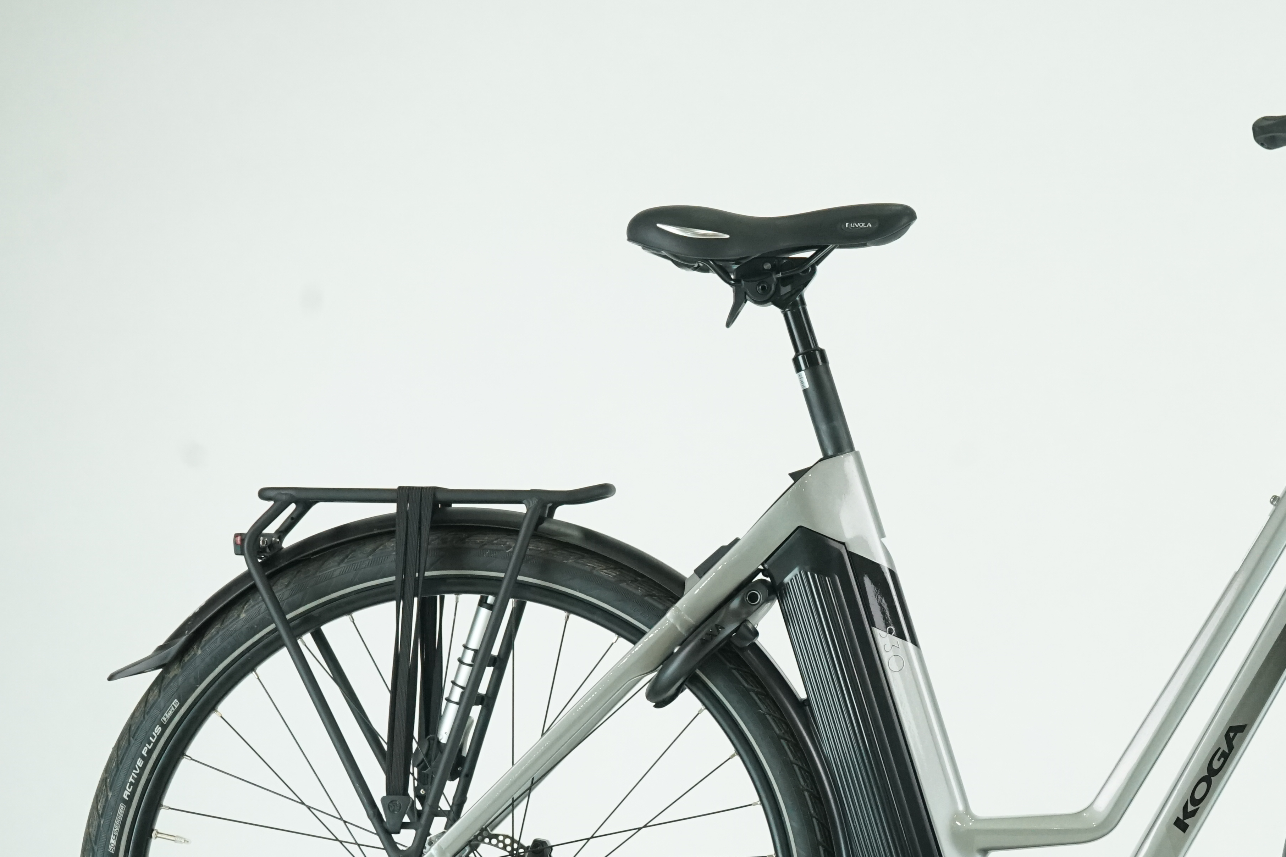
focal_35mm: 96
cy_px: 632
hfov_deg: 21.0
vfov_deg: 14.2
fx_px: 3429
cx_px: 1058
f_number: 7.1
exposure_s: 1/200
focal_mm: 58
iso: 2500
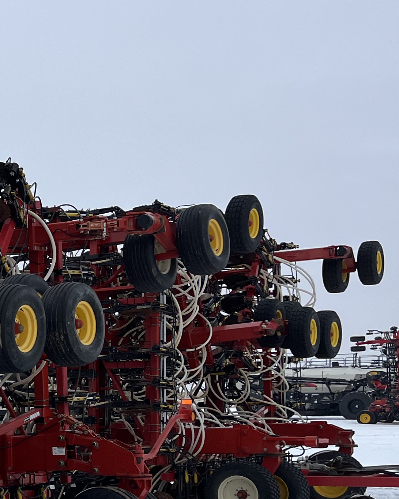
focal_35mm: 75
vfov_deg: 25.0
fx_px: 1107
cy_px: 388
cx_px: -219
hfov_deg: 18.0
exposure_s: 1/2755
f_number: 1.6
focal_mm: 5.1
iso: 50
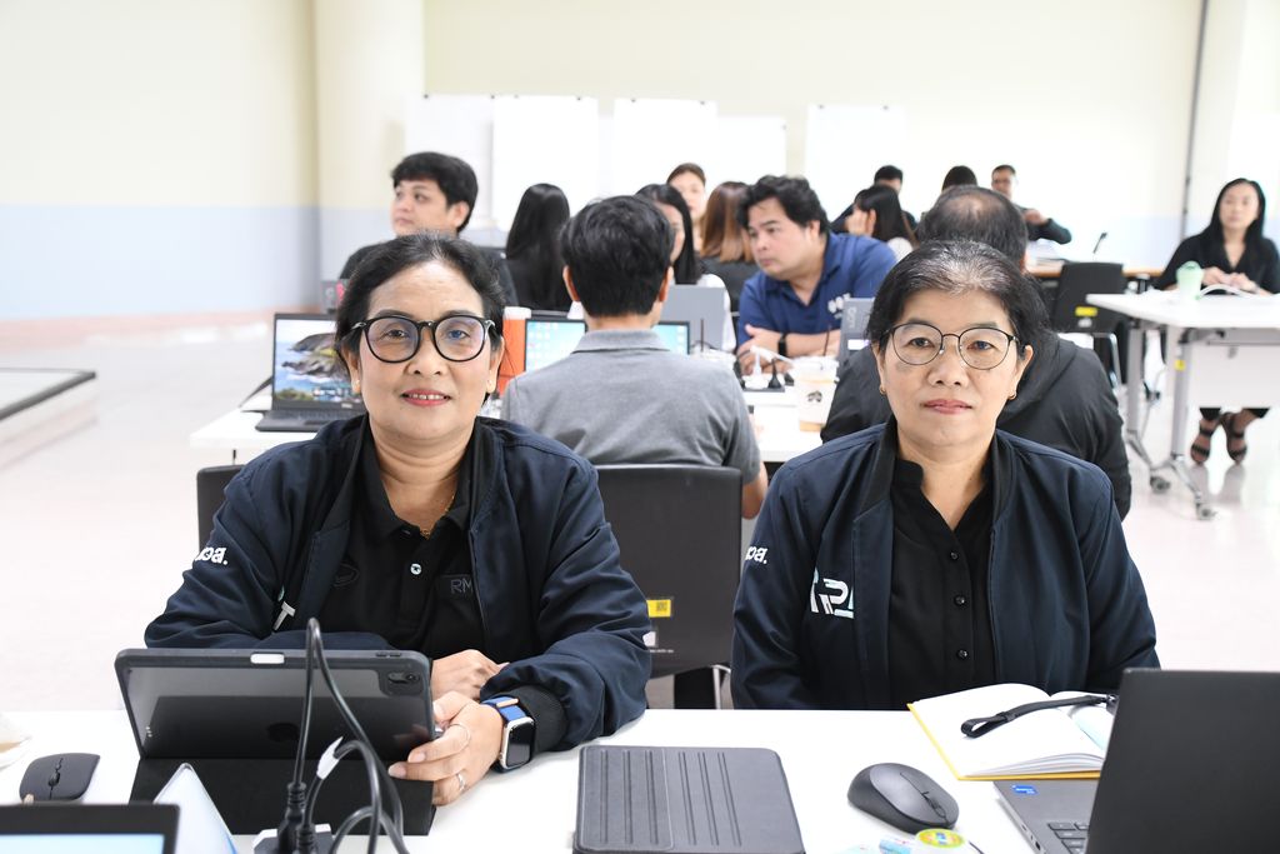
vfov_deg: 28.1
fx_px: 1707
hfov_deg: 41.1
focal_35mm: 48
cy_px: 427
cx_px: 640
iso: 1800
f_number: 4
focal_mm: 32
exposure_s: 1/60
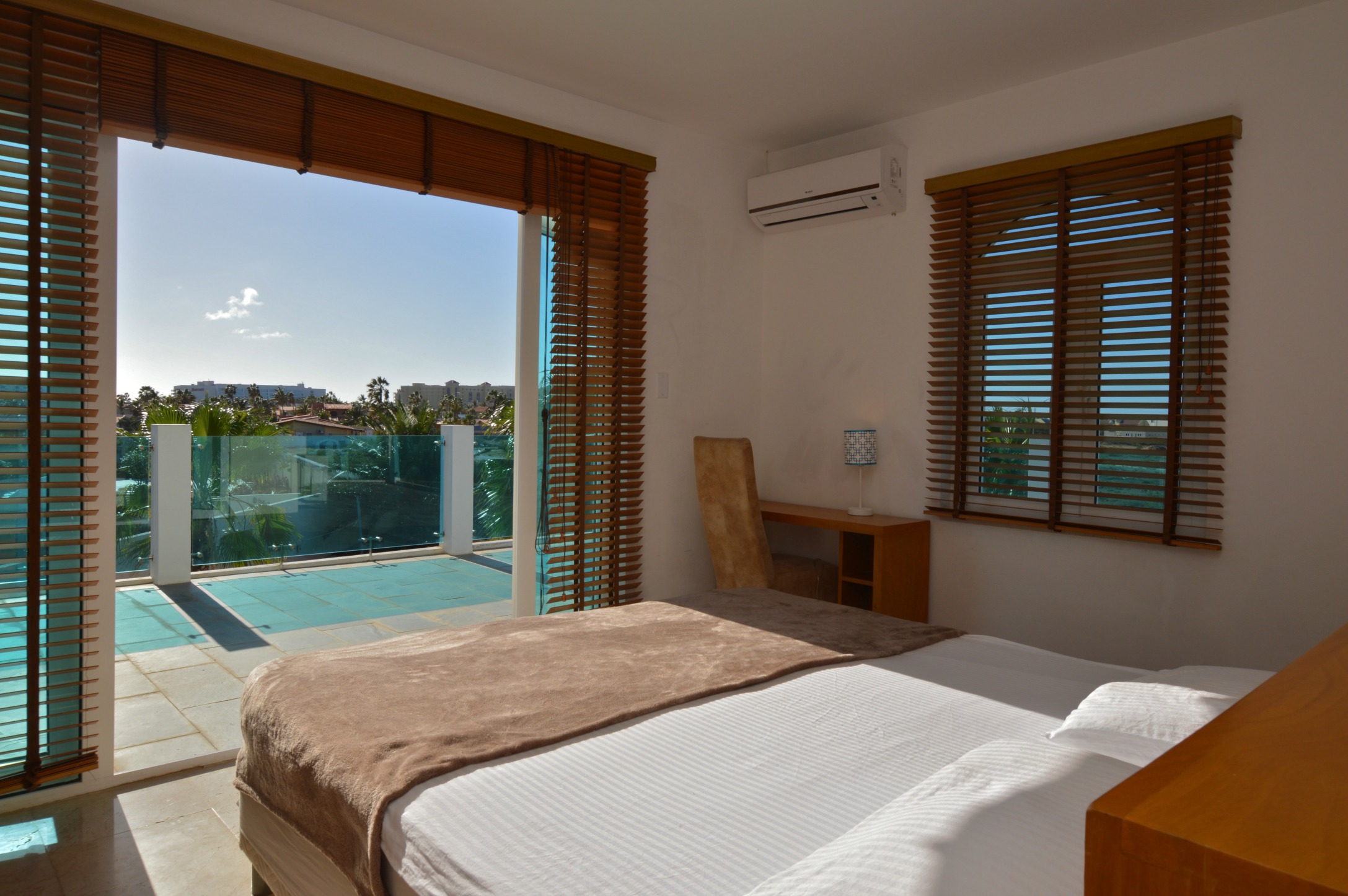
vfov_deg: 59.4
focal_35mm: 21
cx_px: 674
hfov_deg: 81.3
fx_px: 786
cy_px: 448
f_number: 13
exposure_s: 1/200
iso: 100
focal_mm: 14
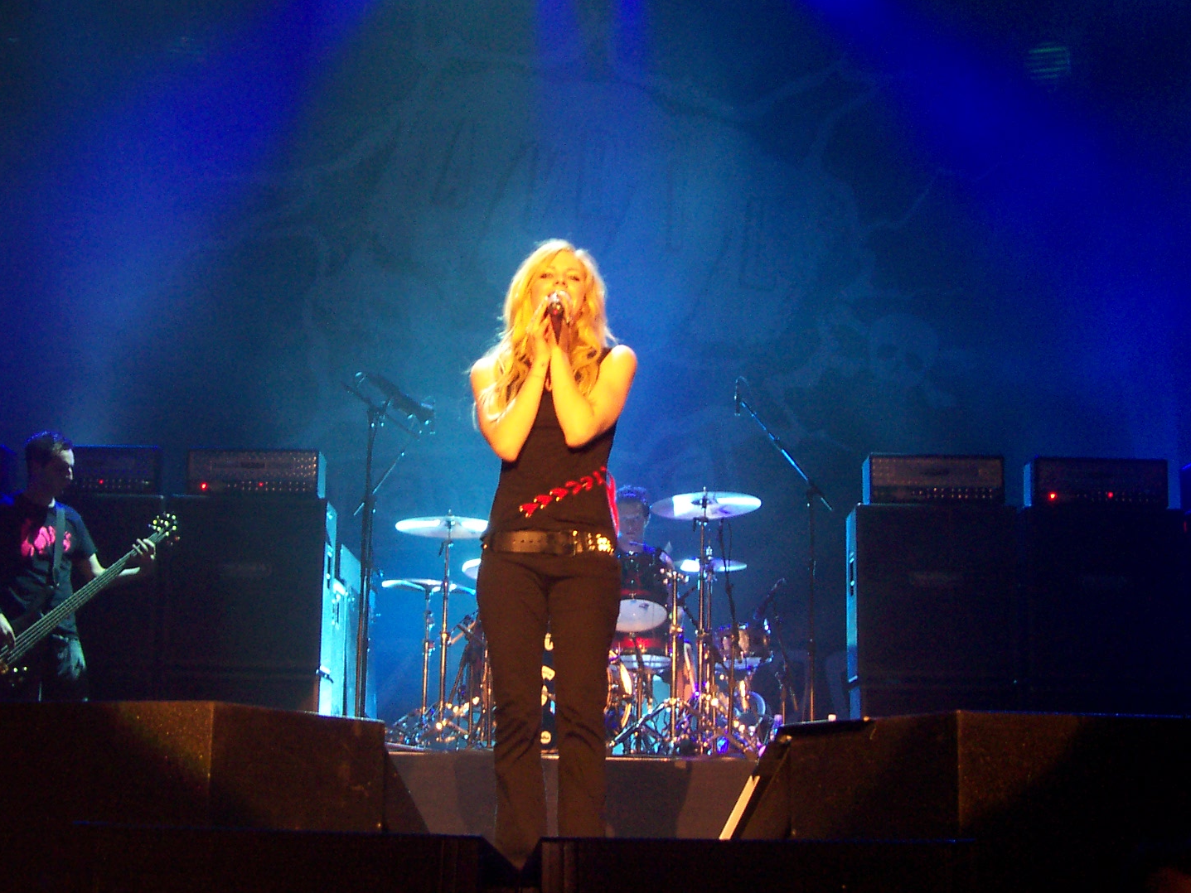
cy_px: 429
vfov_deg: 27.5
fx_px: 1824
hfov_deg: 36.2
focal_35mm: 53
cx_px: 564
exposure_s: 1/45
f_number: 3
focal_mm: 7
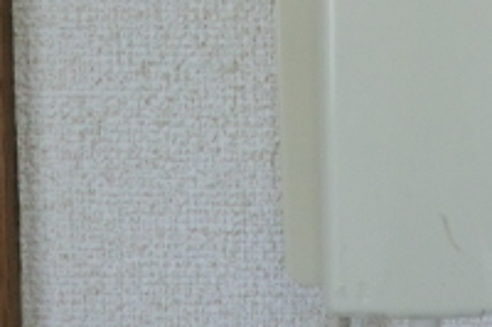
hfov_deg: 25.0
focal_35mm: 80
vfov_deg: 16.3
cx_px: 386
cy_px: -74
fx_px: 1092
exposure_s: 1/60
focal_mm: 4.3
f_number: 3.2
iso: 125
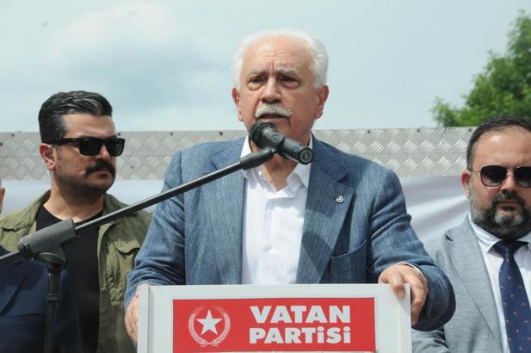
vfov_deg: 9.6
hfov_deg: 14.4
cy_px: 176
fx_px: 2100
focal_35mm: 142
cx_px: 266
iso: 1000
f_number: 16
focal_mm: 95
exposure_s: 1/1000
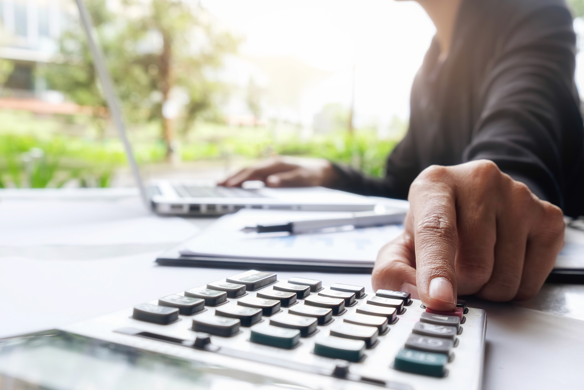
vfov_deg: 40.0
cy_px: 195
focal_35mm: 33
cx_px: 292
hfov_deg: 57.2
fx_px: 535
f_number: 6.4
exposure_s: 1/125
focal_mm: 22.3
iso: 640
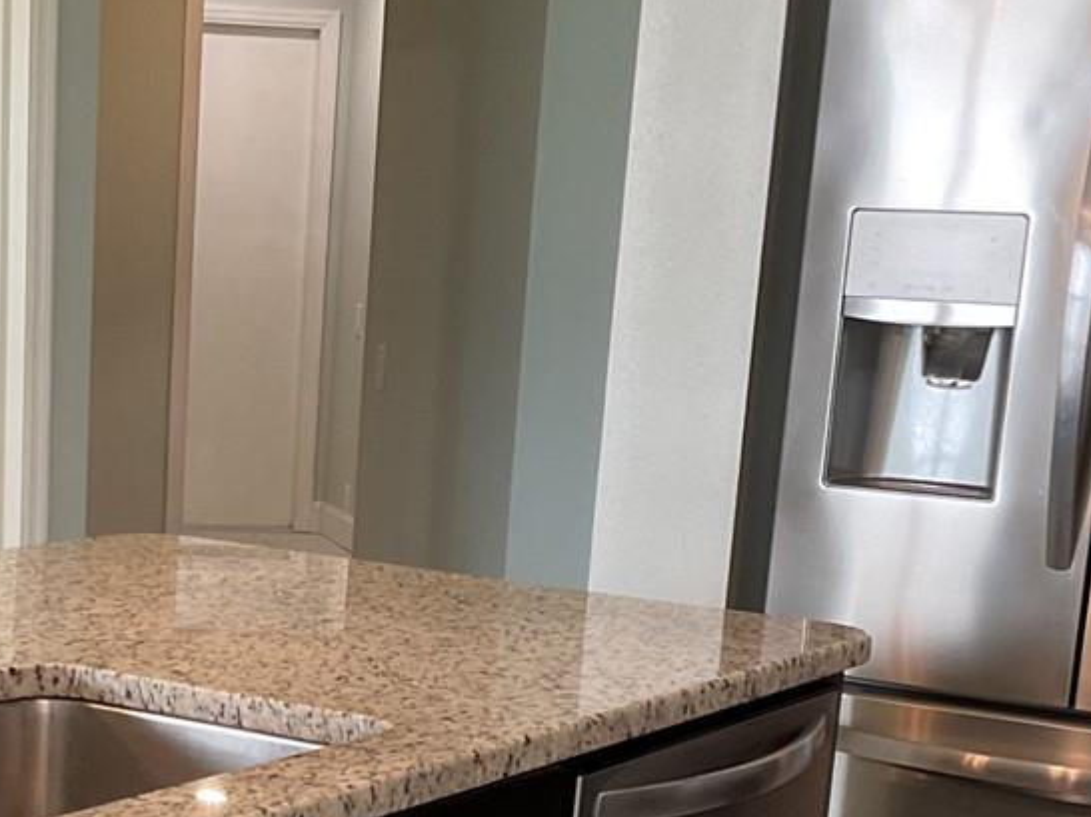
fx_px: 2678
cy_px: 869
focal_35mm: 85
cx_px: 224
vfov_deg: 16.9
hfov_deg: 22.7
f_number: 1.8
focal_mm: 3
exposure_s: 1/60
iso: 80
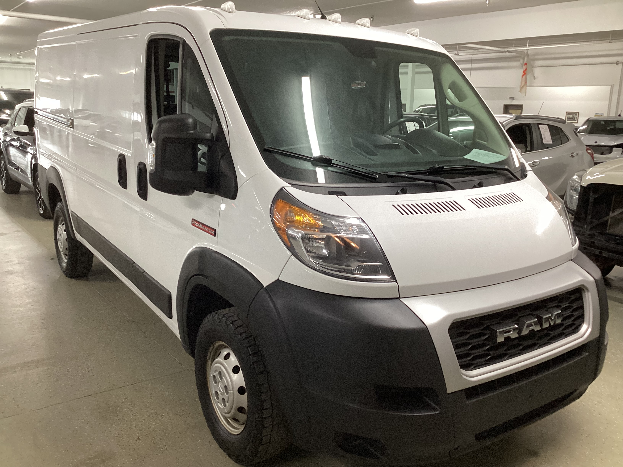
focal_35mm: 31
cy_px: 234
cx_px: 312
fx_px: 558
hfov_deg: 58.4
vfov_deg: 45.4
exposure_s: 1/50
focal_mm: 3.3
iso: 160
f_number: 2.4
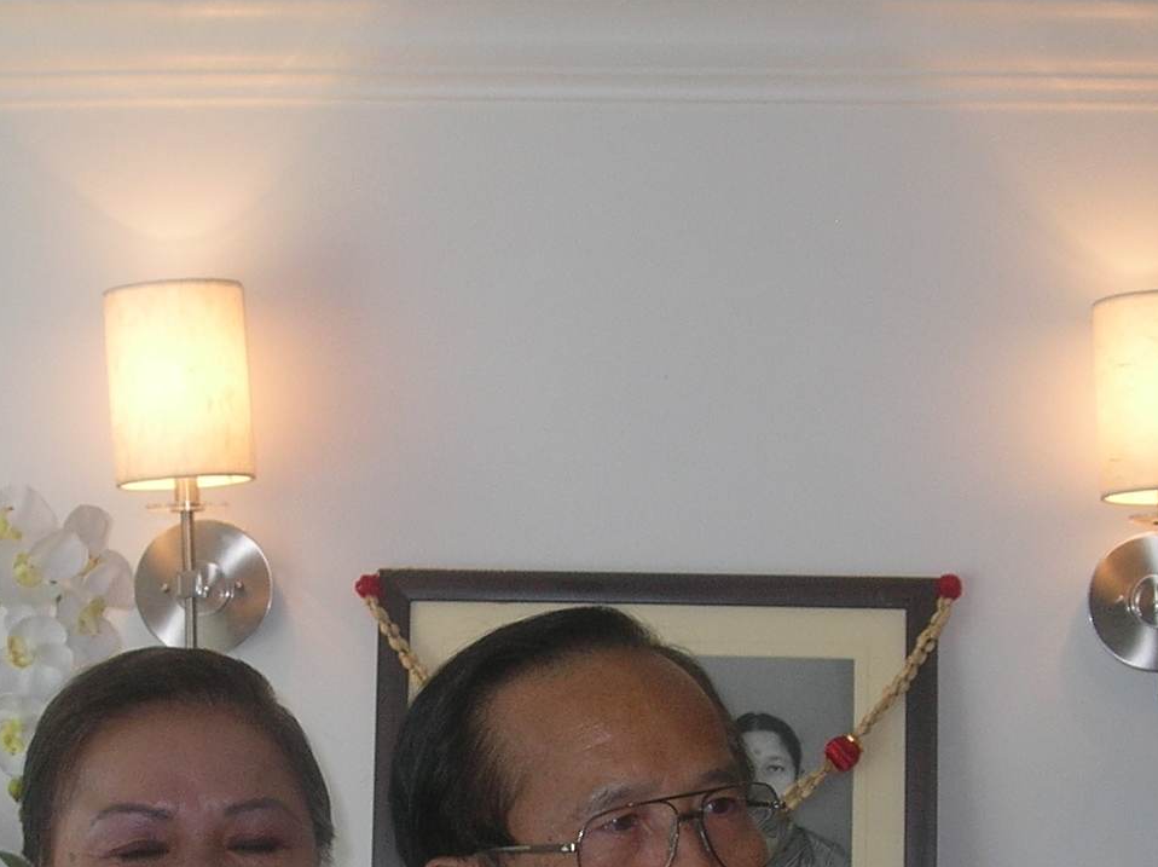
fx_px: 2875
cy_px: 897
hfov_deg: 22.8
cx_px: 505
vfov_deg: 16.7
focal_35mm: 86
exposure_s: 1/60.1
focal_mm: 6
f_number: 2.7
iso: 50
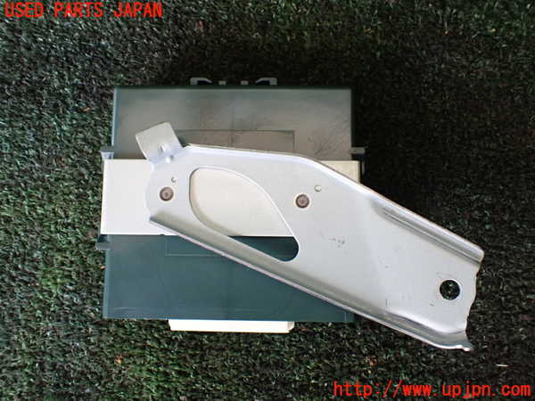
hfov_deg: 60.0
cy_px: 200
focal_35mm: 30
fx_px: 464
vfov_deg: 46.8
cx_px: 268
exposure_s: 1/125
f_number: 2.3
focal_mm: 5.4
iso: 500
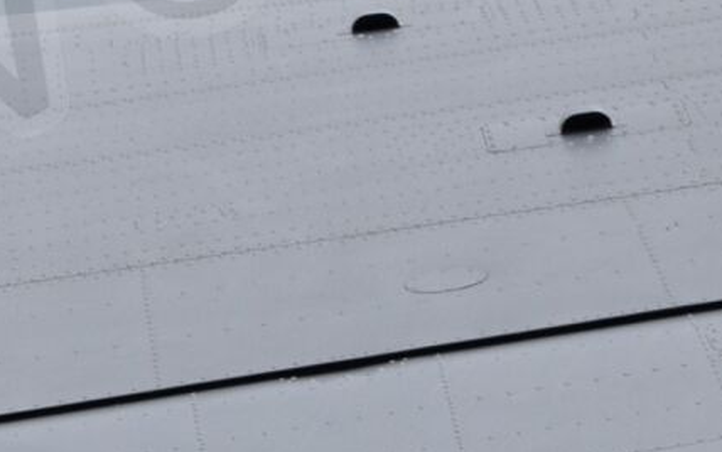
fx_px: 8347
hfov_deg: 4.8
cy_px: 236
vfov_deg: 3.1
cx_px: -873
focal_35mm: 424
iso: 200
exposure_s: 1/400
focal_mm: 58
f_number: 10
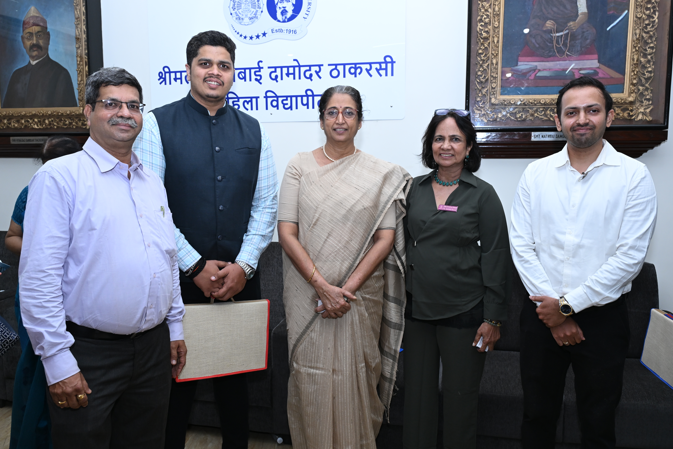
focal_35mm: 31
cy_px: 224
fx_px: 579
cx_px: 336
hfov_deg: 60.3
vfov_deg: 42.3
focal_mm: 31
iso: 1250
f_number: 6.3
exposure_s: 1/200
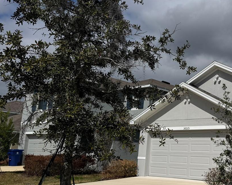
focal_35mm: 46
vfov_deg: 32.7
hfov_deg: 38.0
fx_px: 316
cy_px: 100
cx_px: 202
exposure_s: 1/12346
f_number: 1.78
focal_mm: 6.76
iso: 64
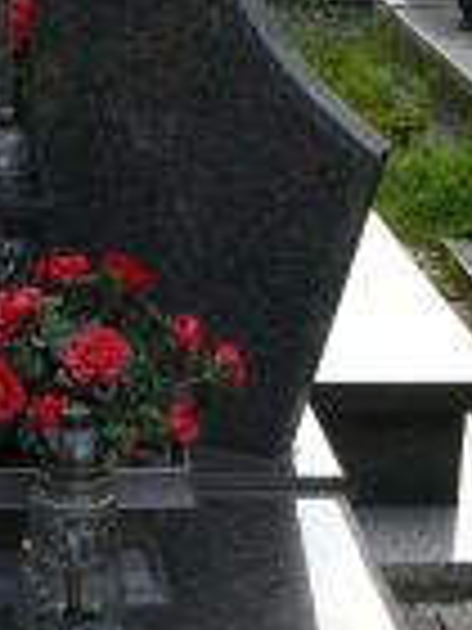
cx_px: 108
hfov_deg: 12.3
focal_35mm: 120
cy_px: 675
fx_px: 2182
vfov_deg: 16.0
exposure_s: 1/100
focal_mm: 7.4
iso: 100
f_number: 4
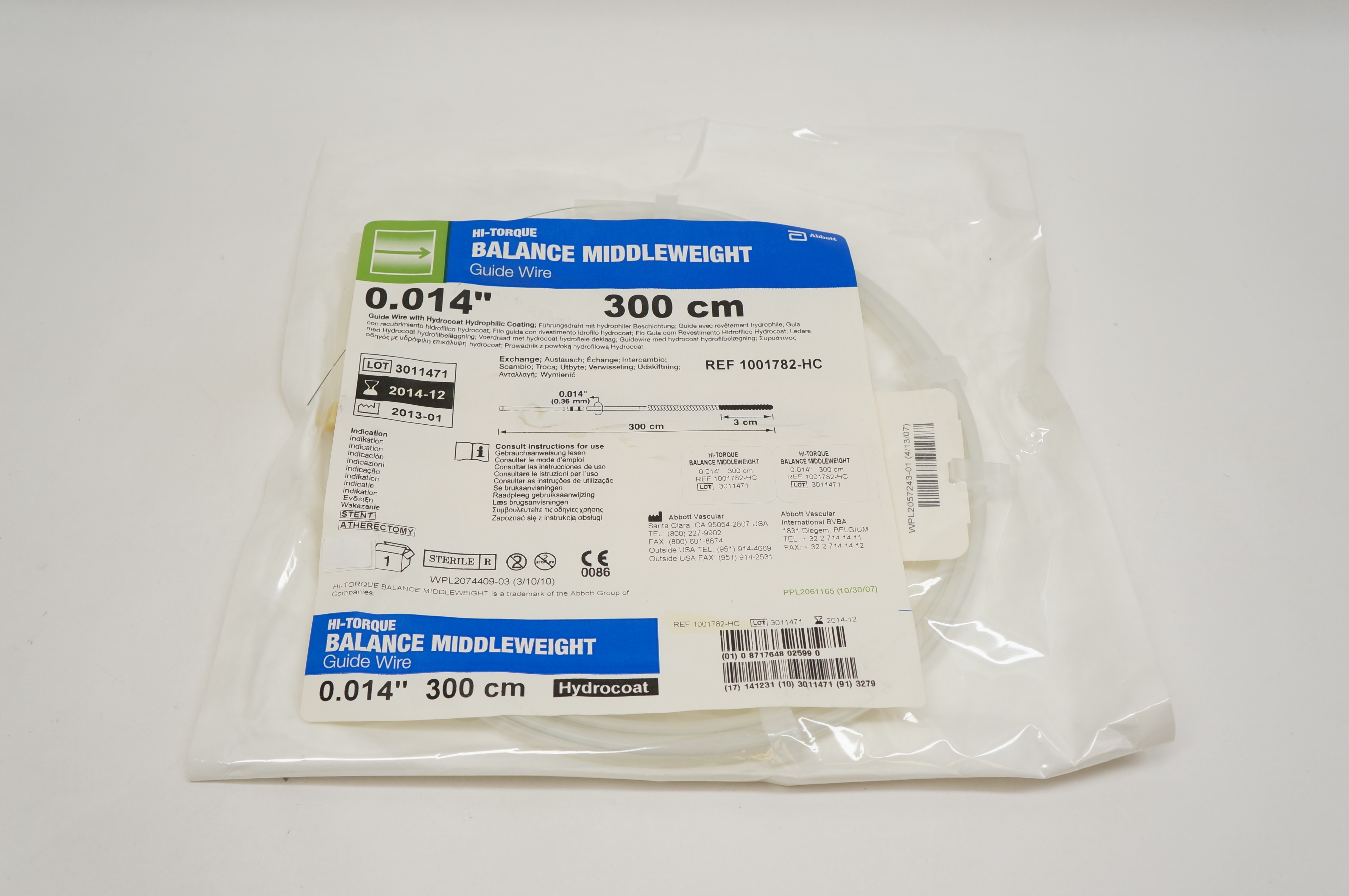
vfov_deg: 39.9
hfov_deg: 57.3
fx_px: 1235
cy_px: 448
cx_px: 674
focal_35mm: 33
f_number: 6.3
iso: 400
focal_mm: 22
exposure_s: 1/100
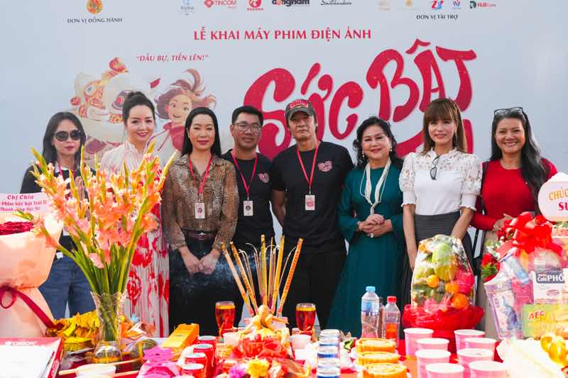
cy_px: 189
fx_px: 804
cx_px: 284
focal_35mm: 51
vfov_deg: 26.5
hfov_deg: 38.9
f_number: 5
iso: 2500
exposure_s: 1/8000
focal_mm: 34
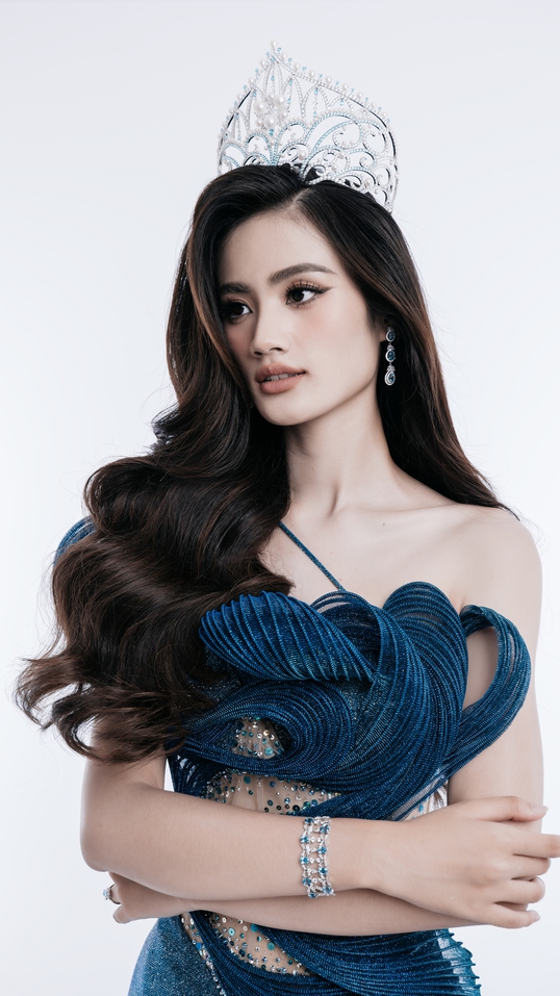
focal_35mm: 41
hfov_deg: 29.0
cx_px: 312
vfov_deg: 49.4
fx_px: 1083
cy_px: 497
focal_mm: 39
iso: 100
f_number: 6.3
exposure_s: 1/125
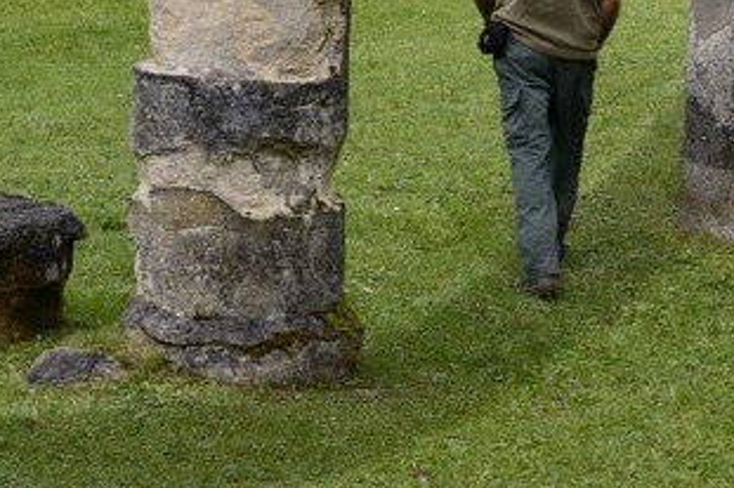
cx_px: -17
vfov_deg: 6.5
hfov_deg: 9.9
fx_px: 4198
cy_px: -446
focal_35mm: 206
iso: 400
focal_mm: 40
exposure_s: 1/160
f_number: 11
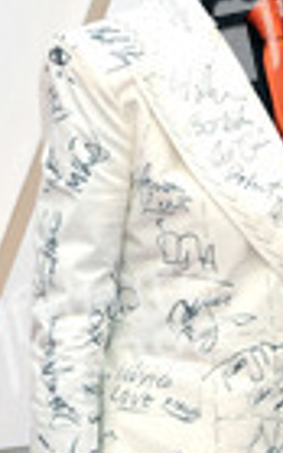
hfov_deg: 4.9
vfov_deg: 7.9
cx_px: 418
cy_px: 179
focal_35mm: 265
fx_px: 3267
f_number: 8
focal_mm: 90
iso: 800
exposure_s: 1/200
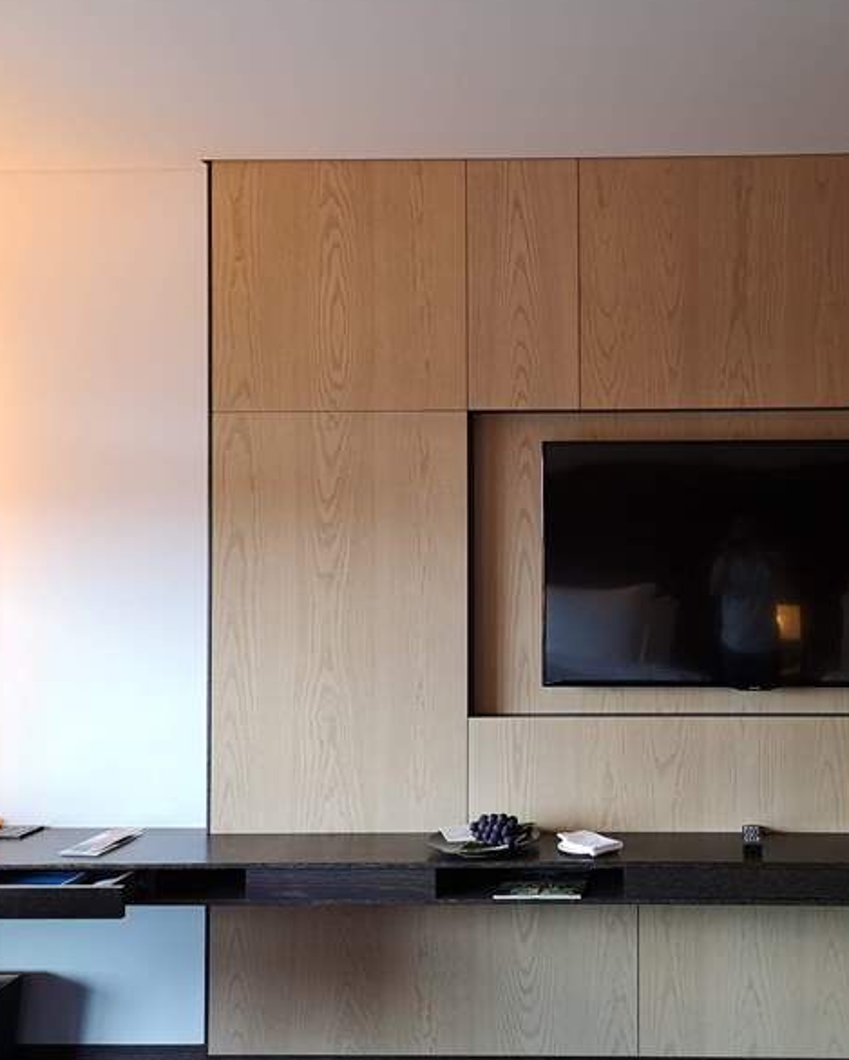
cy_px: 530
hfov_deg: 39.3
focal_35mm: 36
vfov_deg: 50.3
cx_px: 699
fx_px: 1130
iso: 100
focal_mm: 3.95
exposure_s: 1/60
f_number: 1.8
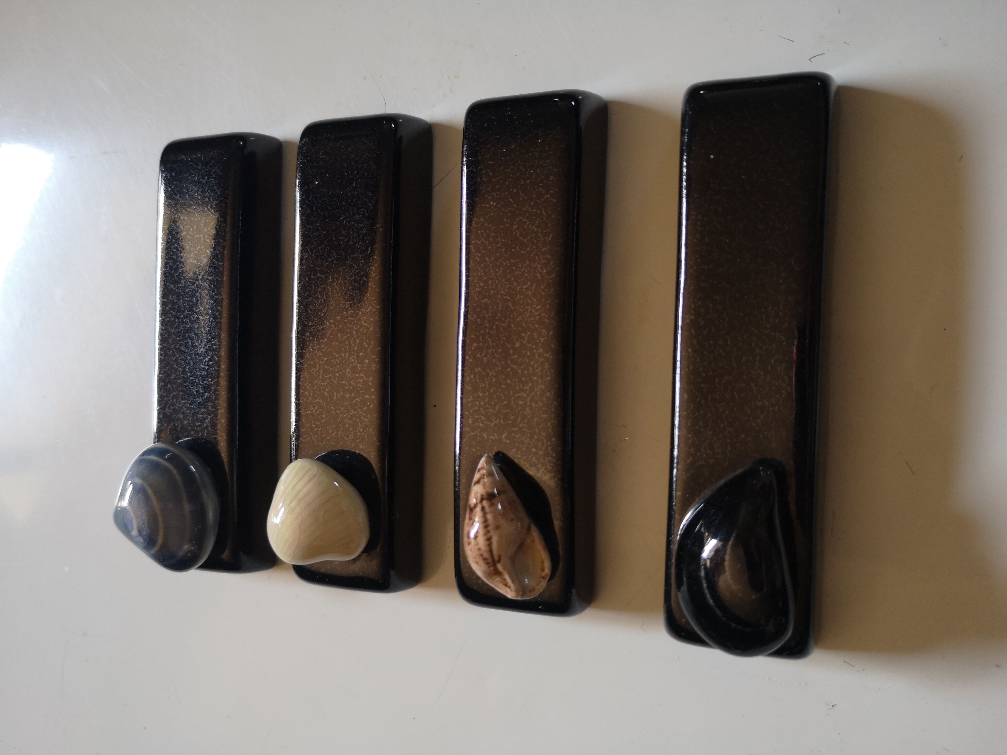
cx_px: 504
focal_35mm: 27
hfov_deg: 65.3
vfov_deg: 51.4
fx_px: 785
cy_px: 378
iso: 64
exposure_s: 1/50
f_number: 1.8
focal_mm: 3.95
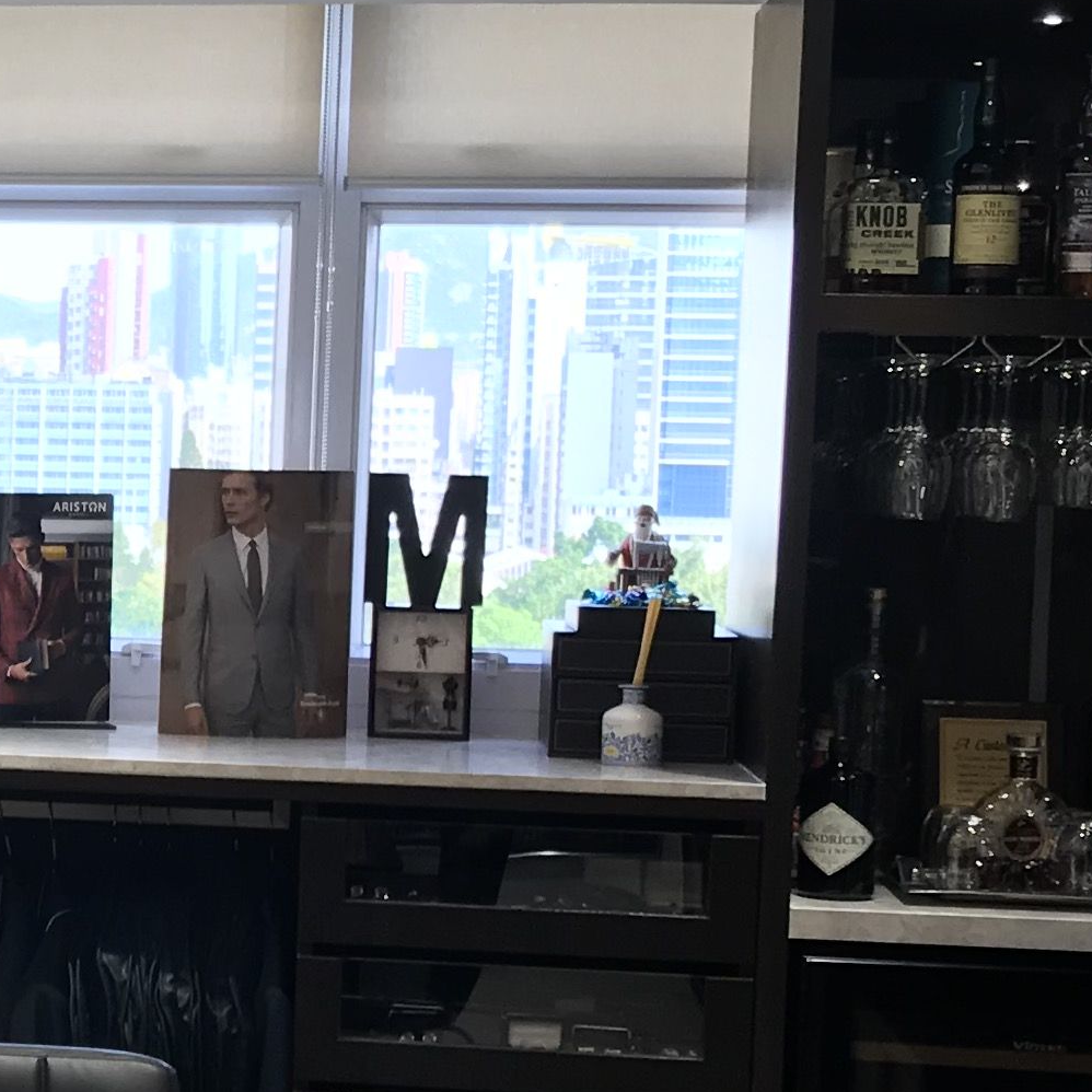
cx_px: -259
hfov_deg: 16.6
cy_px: 694
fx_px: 3569
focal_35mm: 100
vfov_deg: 17.4
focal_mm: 3.99
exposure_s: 1/100
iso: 32
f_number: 1.8
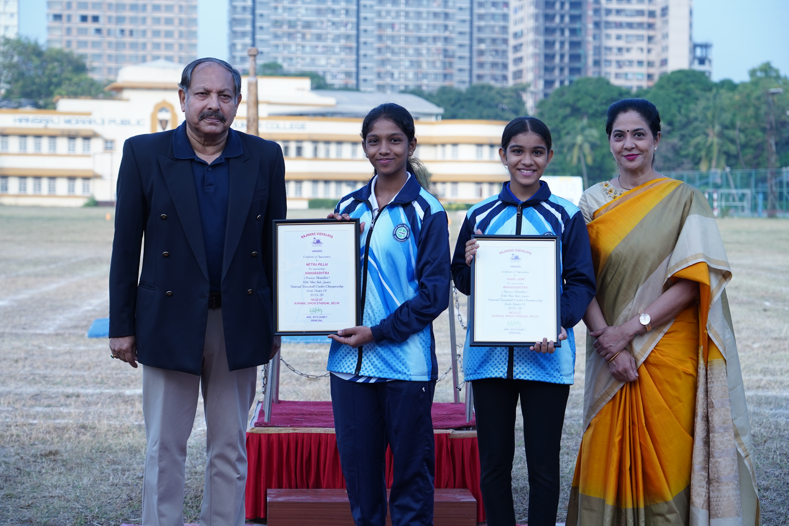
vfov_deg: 17.5
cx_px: 394
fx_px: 1709
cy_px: 263
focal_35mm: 78
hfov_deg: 26.0
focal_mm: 78
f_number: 5.6
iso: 320
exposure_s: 1/320
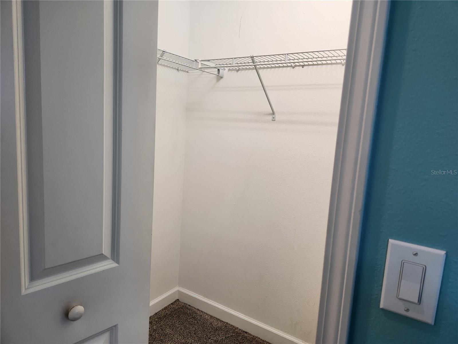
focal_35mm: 23
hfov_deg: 73.9
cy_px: 172
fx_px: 304
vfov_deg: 58.9
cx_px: 229
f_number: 1.8
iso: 125
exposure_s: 1/120
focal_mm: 5.4
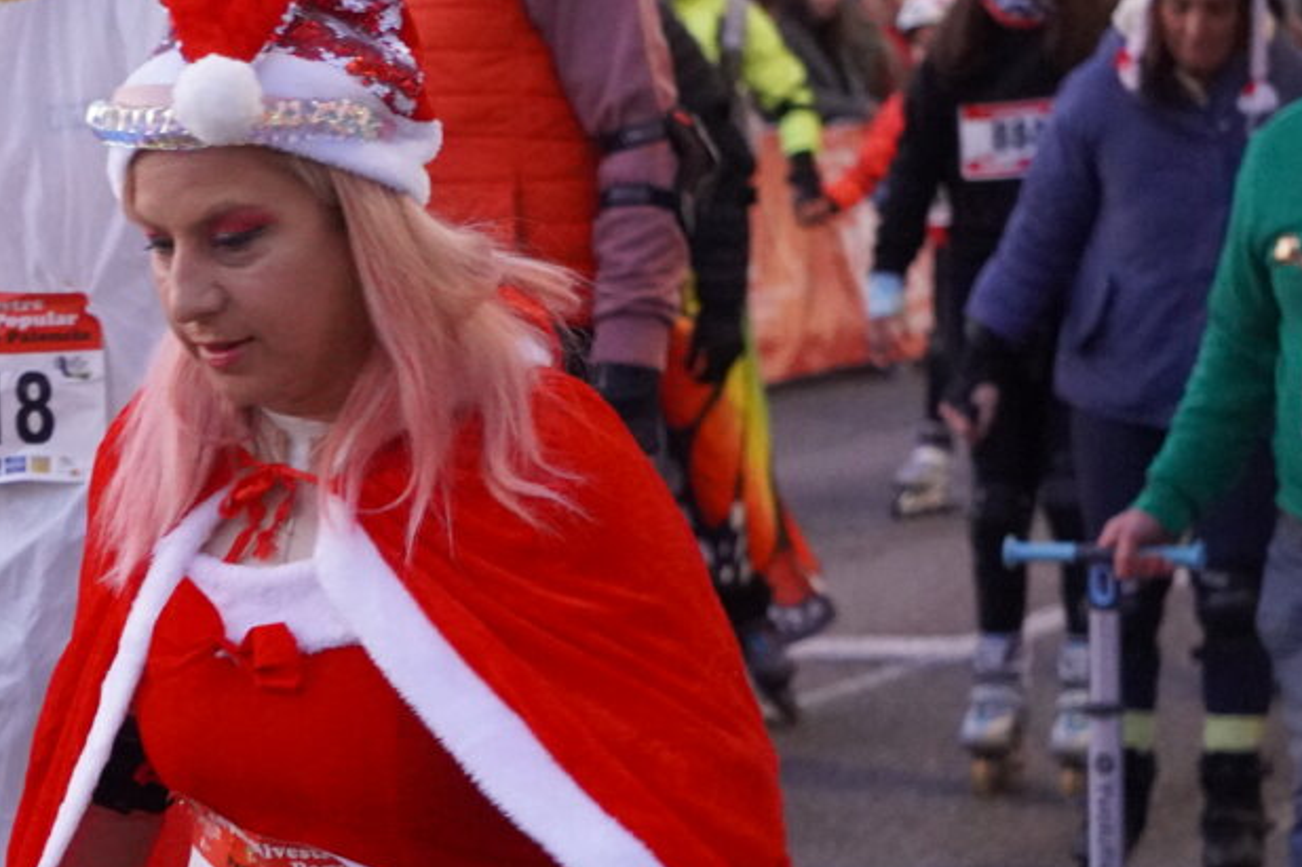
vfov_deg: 8.0
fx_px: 6184
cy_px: 541
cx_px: 363
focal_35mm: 171
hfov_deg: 12.0
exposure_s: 1/125
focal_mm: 55
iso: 6400
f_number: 4.5
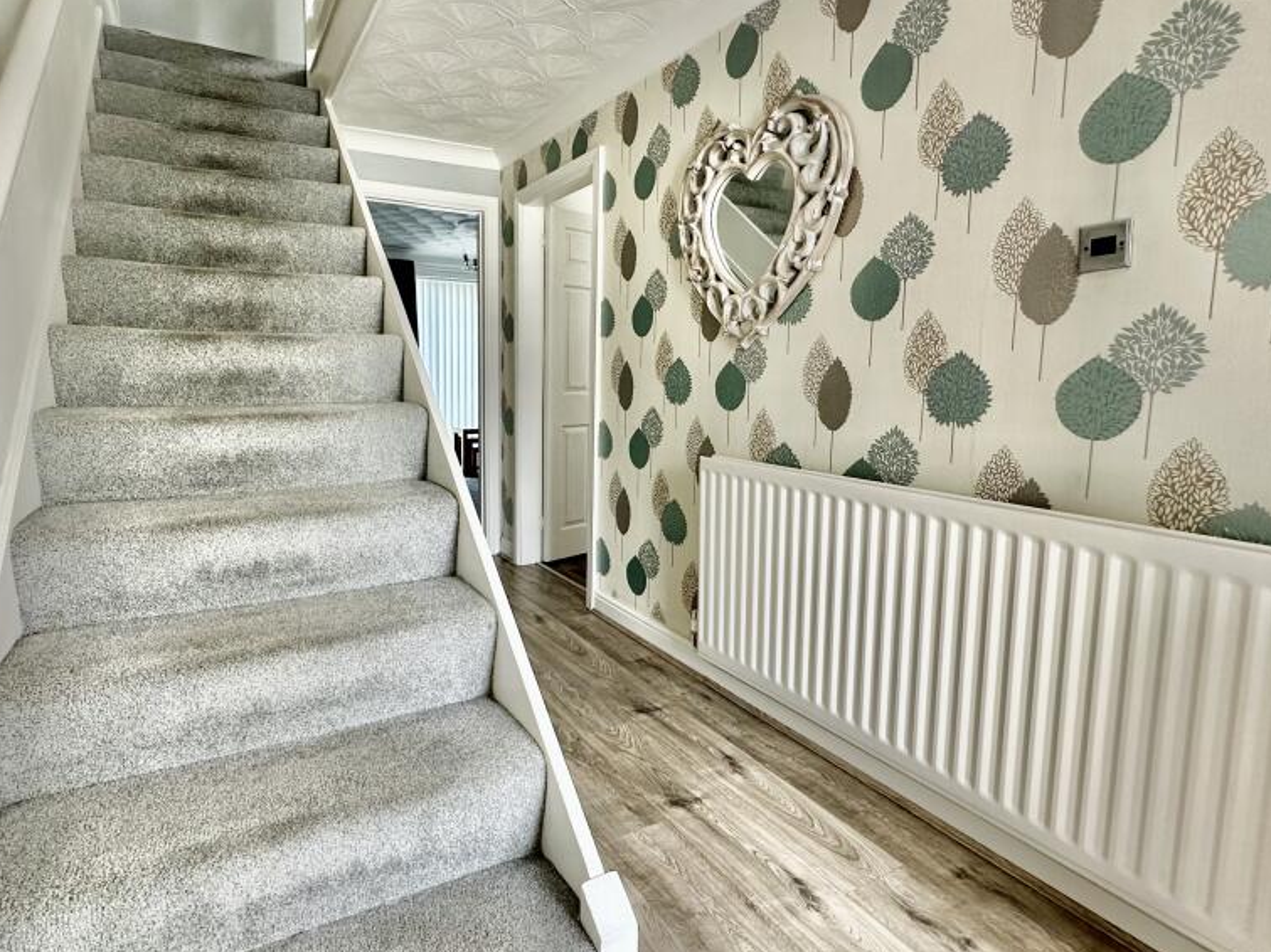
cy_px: 449
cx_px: 566
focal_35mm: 19
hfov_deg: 84.4
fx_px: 698
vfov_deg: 68.6
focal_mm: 2.22
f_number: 2.2
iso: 160
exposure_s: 1/99
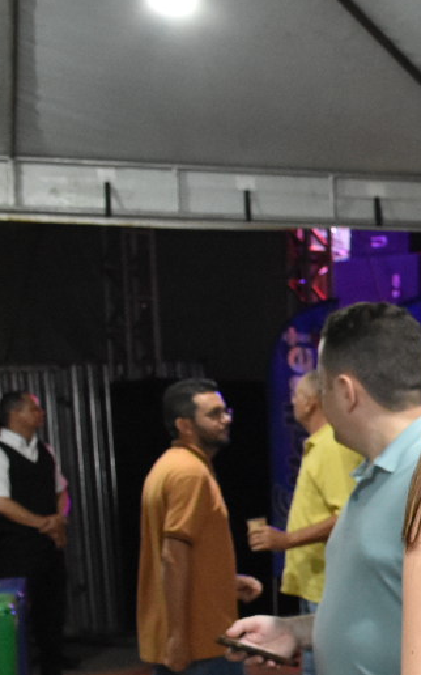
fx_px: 1764
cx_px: 843
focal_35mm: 96
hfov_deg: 12.1
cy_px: 595
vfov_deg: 21.2
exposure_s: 1/100
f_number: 5.6
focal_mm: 20
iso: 3200
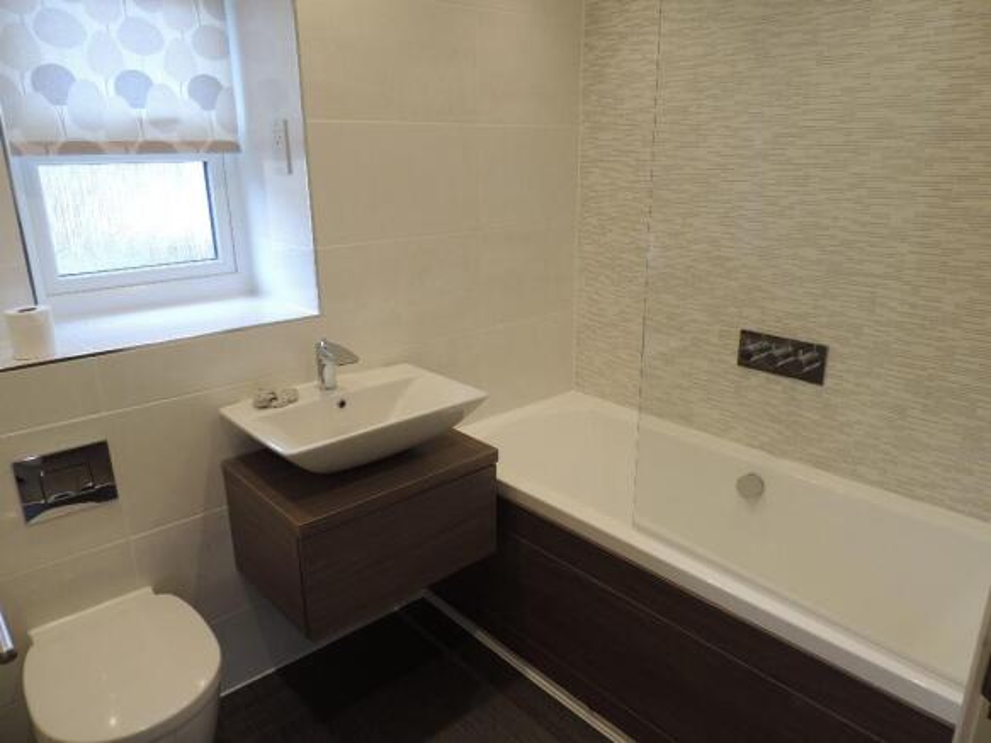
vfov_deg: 56.8
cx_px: 496
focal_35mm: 24
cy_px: 372
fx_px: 687
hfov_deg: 71.6
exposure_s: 1/30
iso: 125
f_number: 3
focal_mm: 4.3
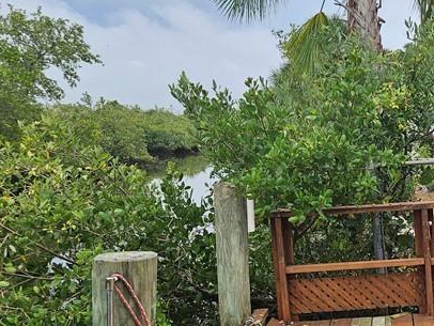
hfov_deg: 31.1
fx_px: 728
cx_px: 422
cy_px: 230
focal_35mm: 58
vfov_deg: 25.1
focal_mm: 5.4
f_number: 1.8
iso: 25
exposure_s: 1/586
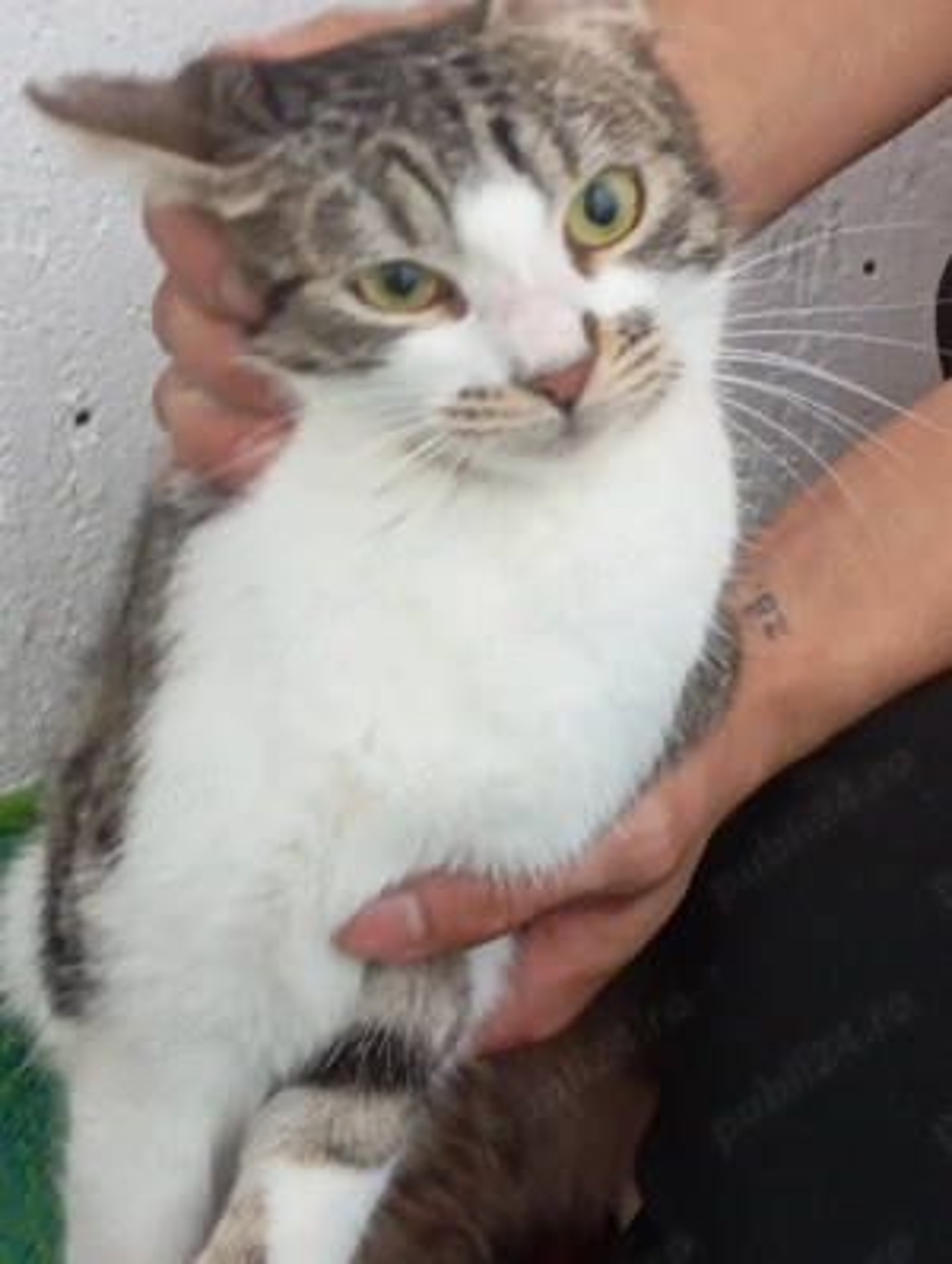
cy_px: 632
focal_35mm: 76
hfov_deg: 19.4
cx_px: 476
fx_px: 2778
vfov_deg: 25.6
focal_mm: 4.27
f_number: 1.8
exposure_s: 1/33.3
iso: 946
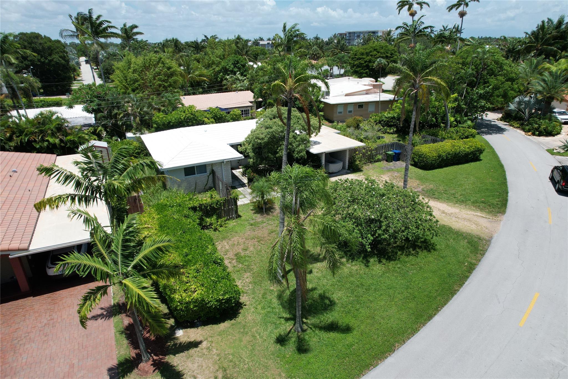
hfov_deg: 78.6
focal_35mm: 22
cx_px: 284
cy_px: 190
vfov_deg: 57.2
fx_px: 347
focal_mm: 8.38
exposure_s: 1/2500
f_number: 2.8
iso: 120
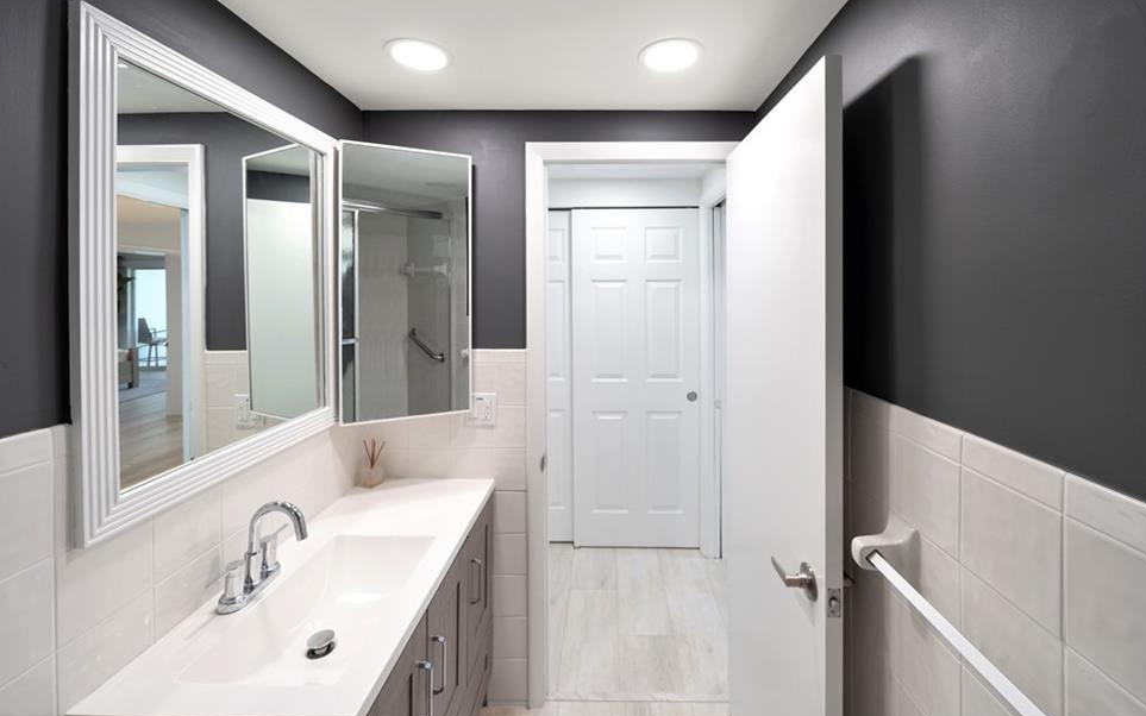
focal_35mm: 13
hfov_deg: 109.3
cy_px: 319
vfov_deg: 82.5
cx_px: 590
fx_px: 406
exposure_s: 1/8
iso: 100
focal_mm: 12
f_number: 8
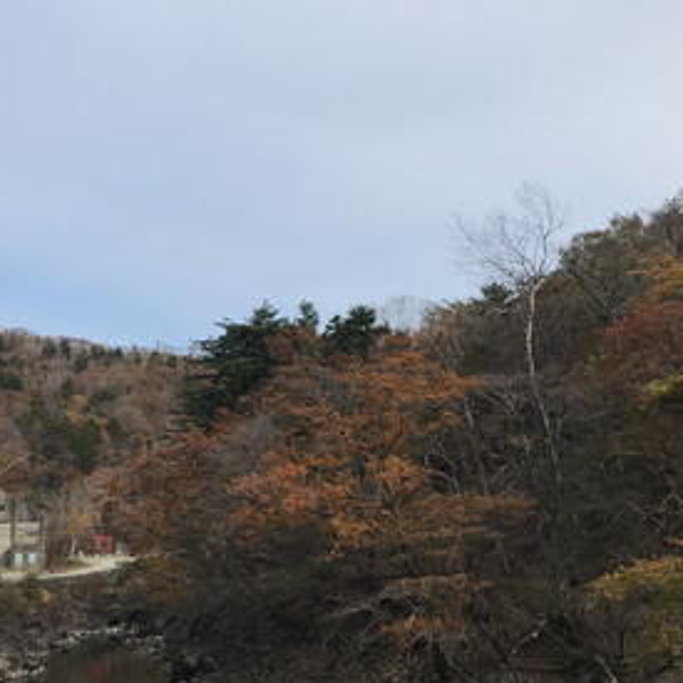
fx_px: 1005
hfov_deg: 37.0
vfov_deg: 37.1
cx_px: 211
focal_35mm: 45
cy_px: 463
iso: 20
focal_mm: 3.99
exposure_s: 1/2179
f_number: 1.8
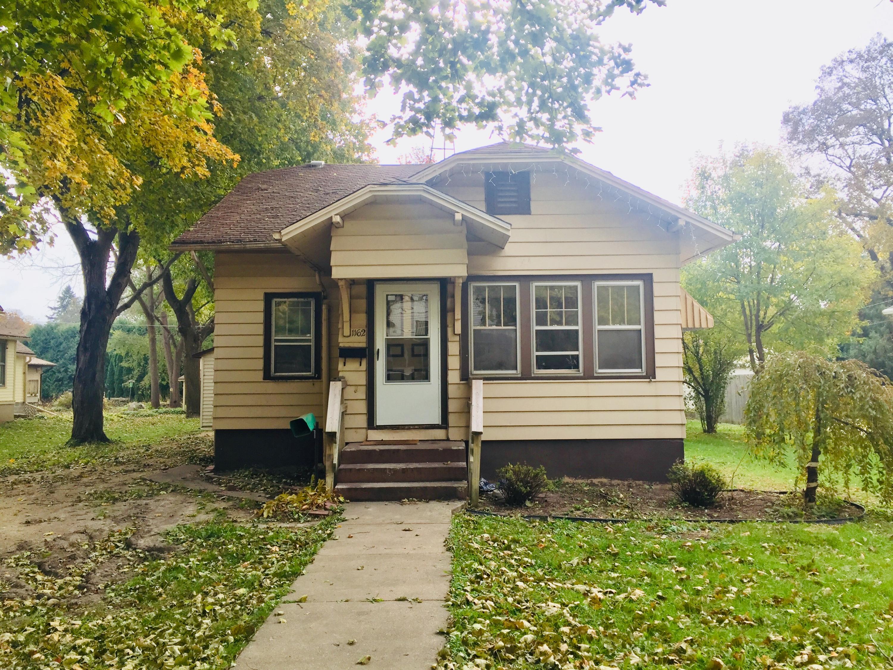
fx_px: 748
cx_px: 446
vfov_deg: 48.2
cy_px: 335
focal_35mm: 29
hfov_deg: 61.7
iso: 32
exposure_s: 1/565
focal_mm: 4.15
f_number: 2.2
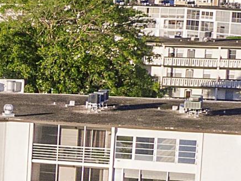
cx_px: -316
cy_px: 187
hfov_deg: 10.5
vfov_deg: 8.9
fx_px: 1149
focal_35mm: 165
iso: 100
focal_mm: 4.39
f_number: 2.8
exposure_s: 1/1000
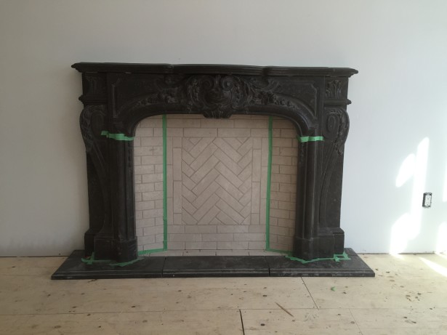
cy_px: 168
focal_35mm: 29
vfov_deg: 48.2
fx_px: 374
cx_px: 224
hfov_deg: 61.7
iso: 50
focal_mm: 4.15
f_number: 2.2
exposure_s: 1/120
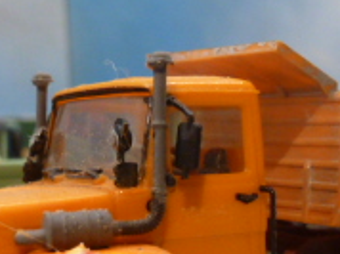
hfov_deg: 21.7
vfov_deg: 16.1
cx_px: 231
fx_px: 883
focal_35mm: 90
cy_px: 250
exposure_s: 1/30
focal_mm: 4.1
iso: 250
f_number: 3.3
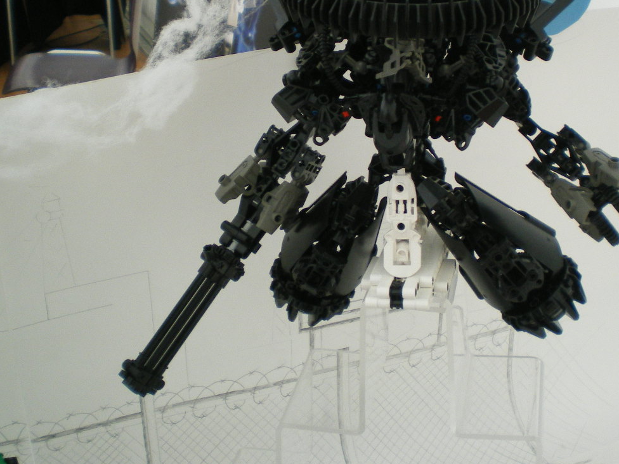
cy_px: 111
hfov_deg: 32.6
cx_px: 385
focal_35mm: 59
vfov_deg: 24.5
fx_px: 1055
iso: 200
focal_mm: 6.3
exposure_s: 1/50
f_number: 3.1
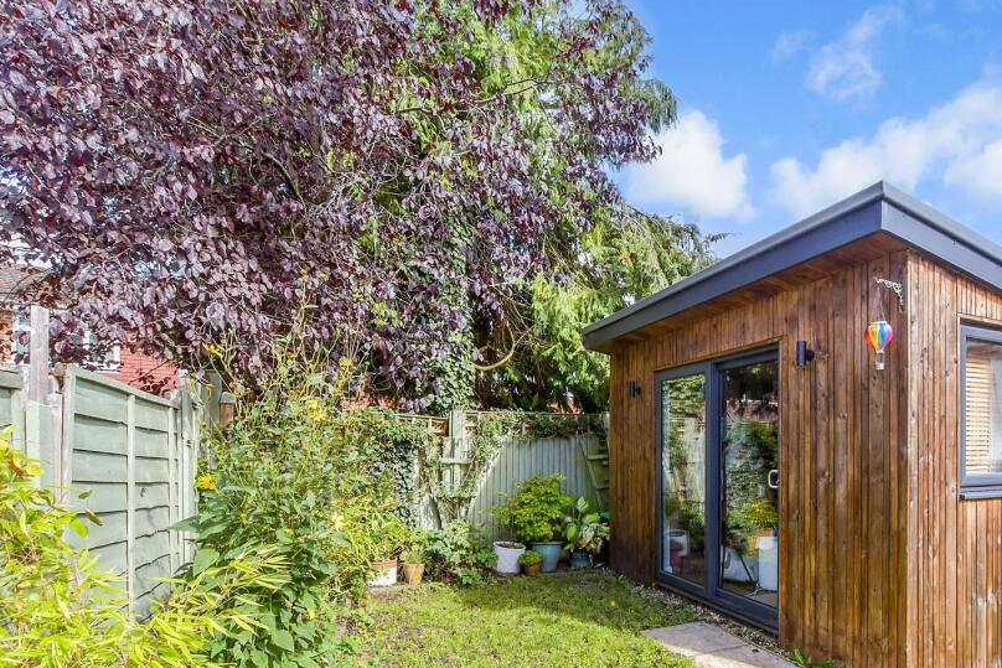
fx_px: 529
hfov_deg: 85.2
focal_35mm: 19
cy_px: 416
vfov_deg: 63.7
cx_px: 625
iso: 250
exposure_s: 1/125
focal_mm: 10
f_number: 8
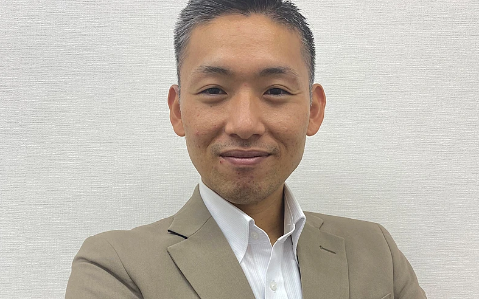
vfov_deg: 44.5
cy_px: 138
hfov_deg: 66.5
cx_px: 236
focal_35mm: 28
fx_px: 366
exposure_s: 1/120
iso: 64
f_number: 1.8
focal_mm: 4.25
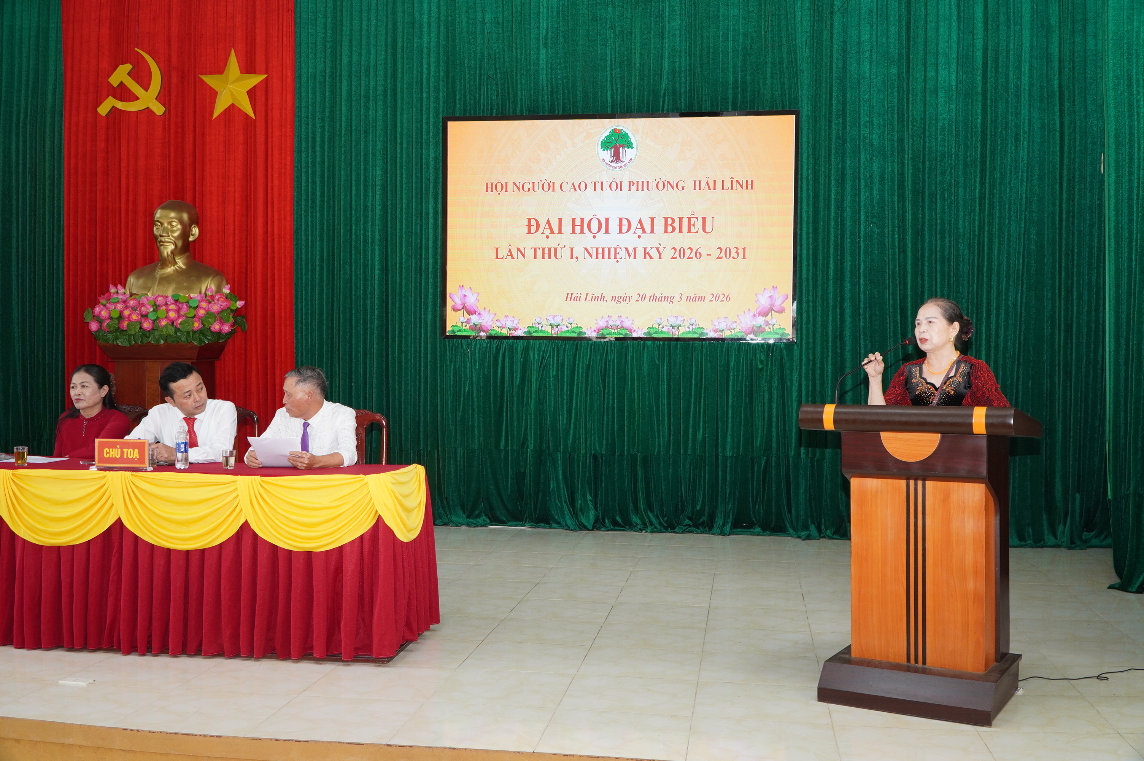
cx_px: 572
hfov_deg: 55.1
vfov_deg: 38.3
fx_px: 1095
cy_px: 380
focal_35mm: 34
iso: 800
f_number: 5.6
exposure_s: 1/60
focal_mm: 23
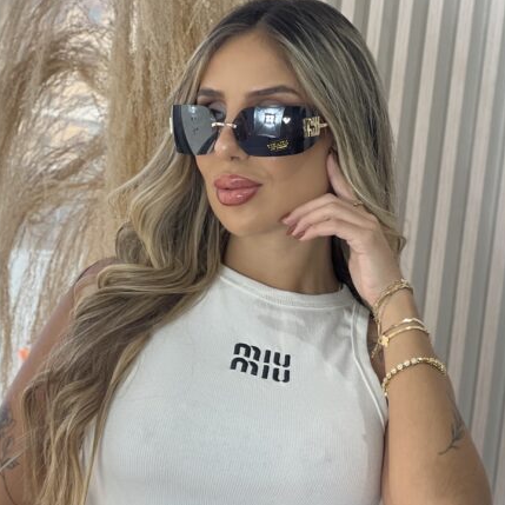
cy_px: 479
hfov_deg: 11.8
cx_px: 255
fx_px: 2443
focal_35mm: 148
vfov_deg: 11.7
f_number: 2.8
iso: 80
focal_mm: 9
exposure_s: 1/120
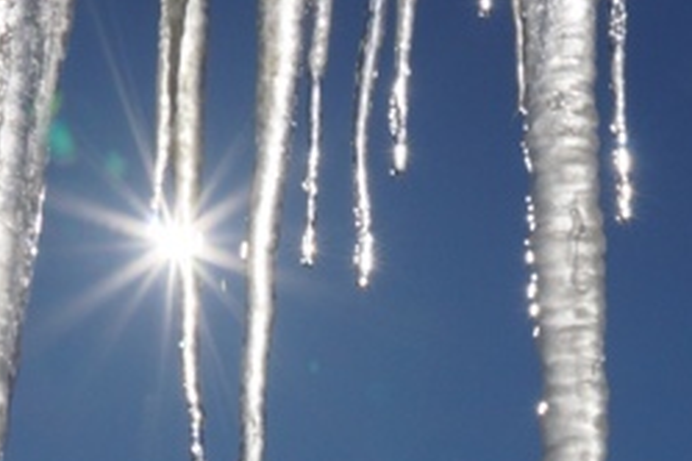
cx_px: 572
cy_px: 576
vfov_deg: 12.6
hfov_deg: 19.1
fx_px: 2037
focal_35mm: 106
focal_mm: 22
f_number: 20
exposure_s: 1/1250
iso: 200
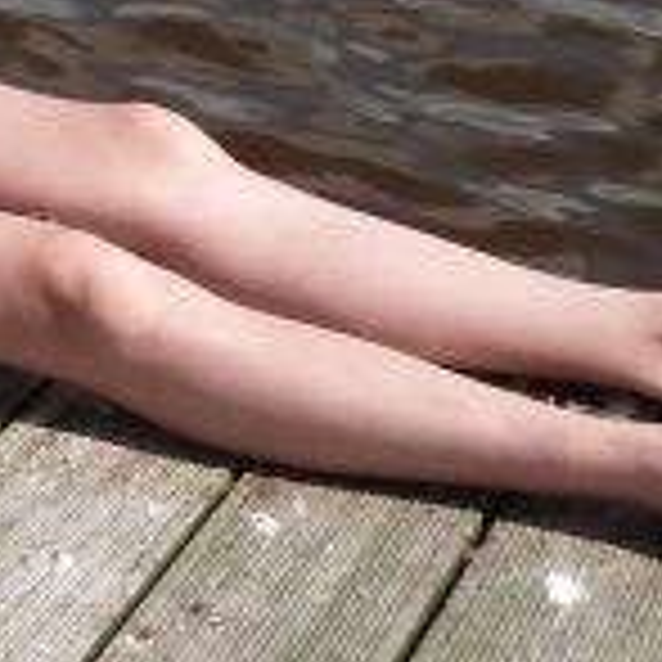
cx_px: -122
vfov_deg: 14.1
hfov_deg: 14.1
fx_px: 2596
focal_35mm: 120
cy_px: -140
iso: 100
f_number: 5.6
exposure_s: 1/500
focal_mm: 4.5
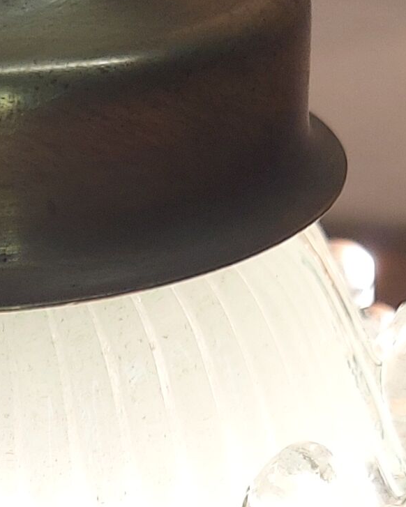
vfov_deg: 11.3
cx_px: -77
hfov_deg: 10.2
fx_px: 2237
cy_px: 1105
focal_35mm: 149
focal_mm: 5.23
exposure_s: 1/100
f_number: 1.8
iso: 40
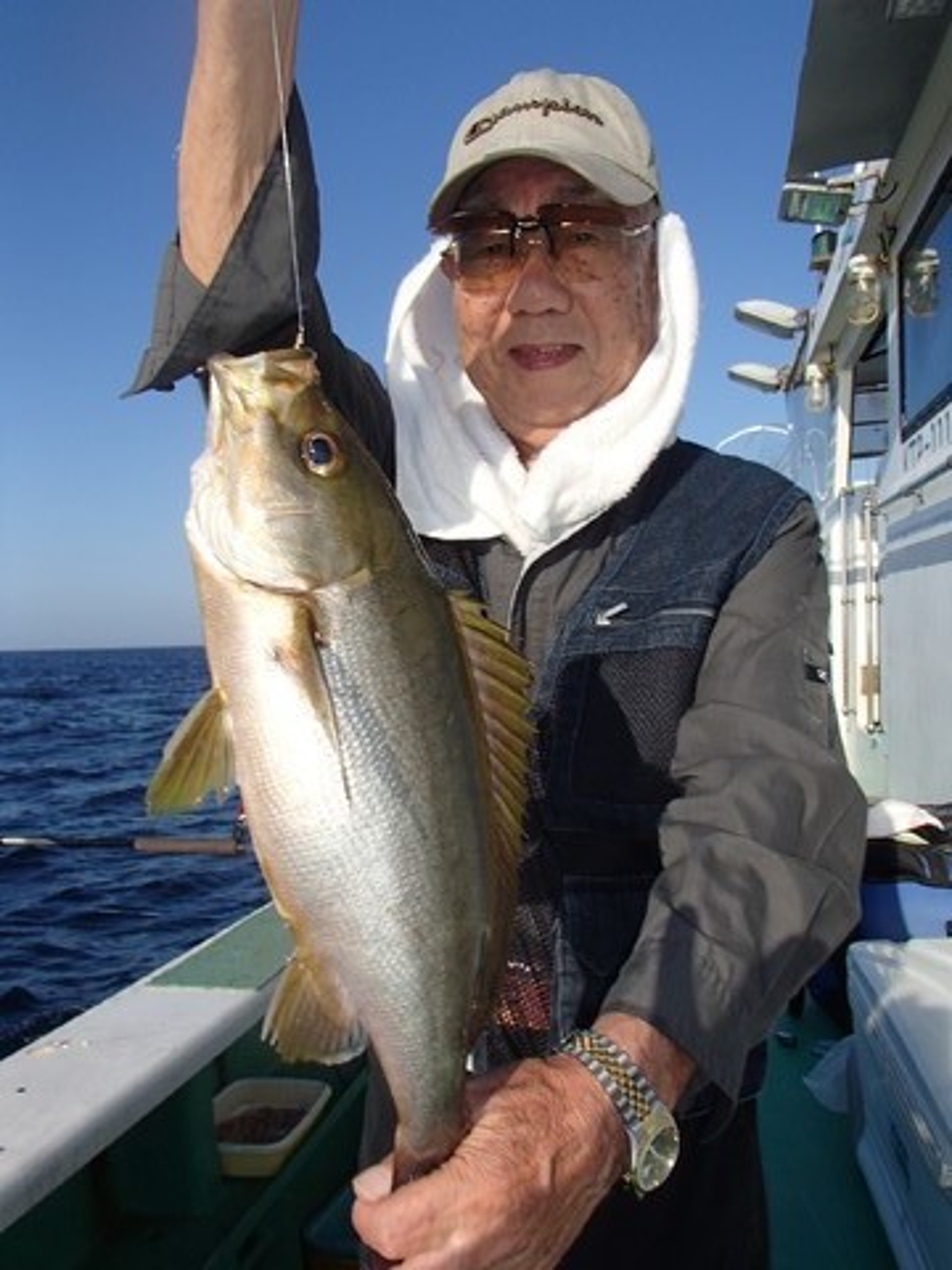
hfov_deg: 49.7
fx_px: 1027
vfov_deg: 63.4
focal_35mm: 28
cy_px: 635
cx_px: 476
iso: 100
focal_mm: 5
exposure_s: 1/160
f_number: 11
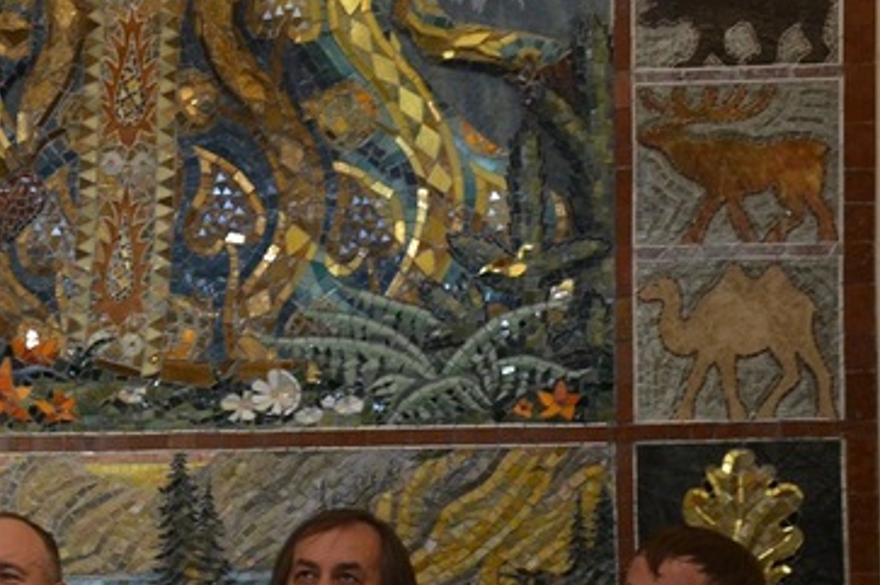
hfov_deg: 12.1
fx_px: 4052
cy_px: 541
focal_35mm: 166
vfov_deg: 8.2
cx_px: -188
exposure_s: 1/30
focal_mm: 42
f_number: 4.5
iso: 800
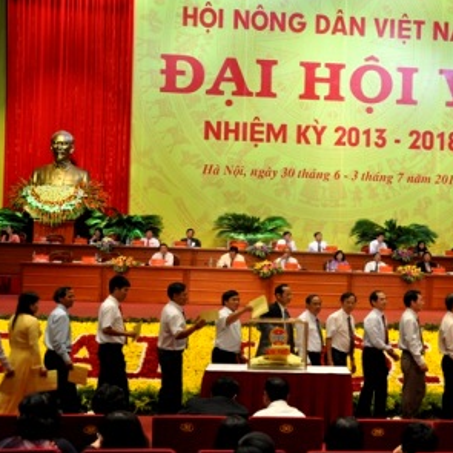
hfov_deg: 27.4
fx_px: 918
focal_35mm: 62
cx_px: 324
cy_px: 227
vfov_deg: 27.7
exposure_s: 1/40
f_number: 4.2
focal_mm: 32
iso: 800
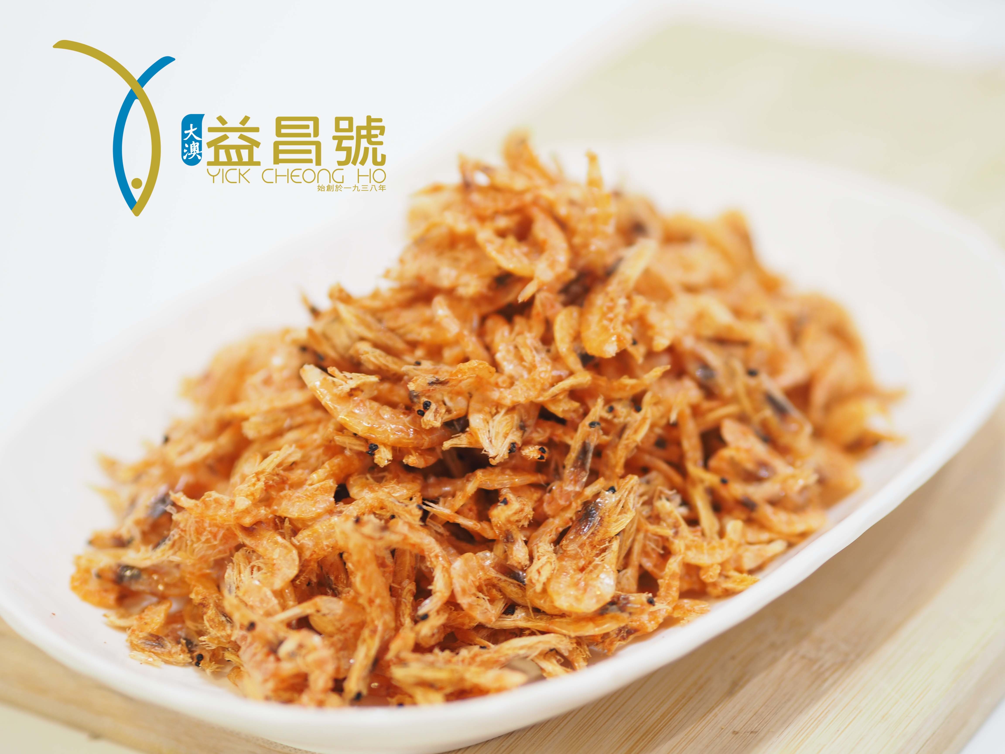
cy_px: 377
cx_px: 502
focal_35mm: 90
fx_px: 2613
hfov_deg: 21.8
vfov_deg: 16.4
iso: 250
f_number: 1.8
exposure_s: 1/50
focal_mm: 45
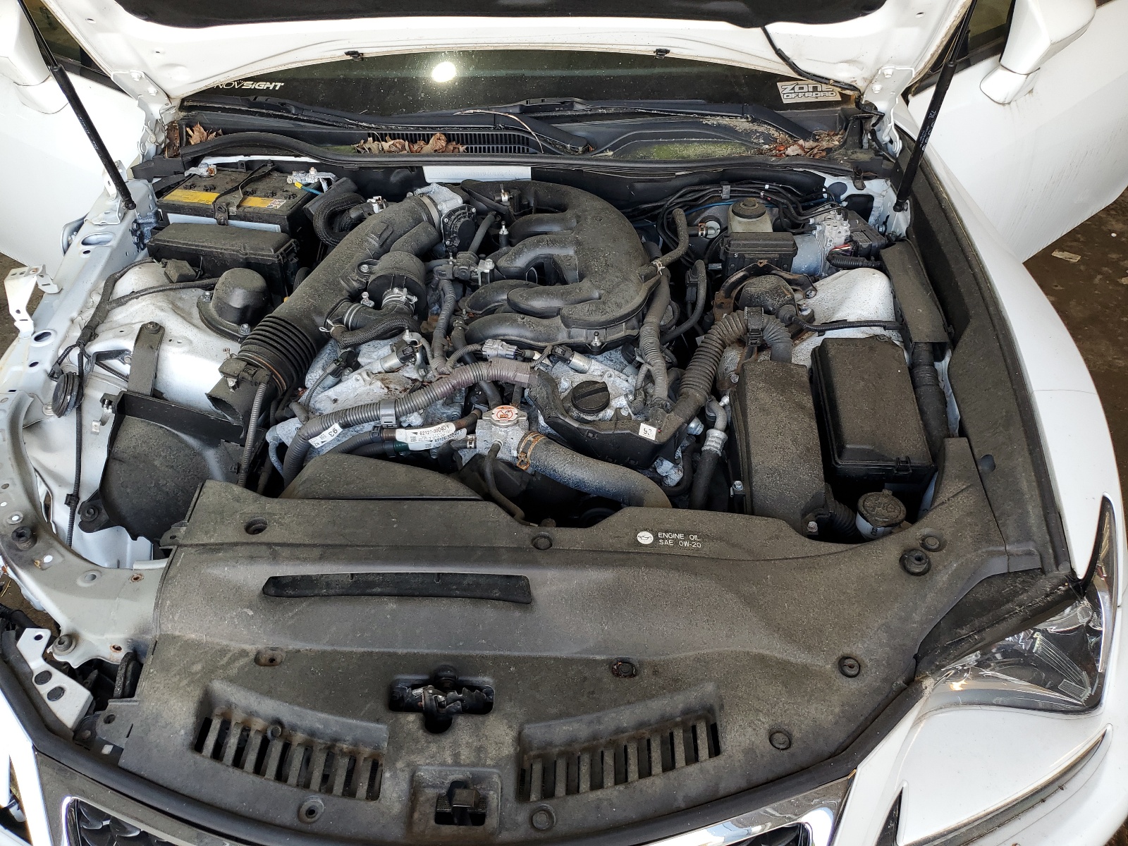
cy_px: 423
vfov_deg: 53.1
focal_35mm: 26
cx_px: 564
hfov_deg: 67.3
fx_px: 847
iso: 50
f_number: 1.5
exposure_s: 1/123
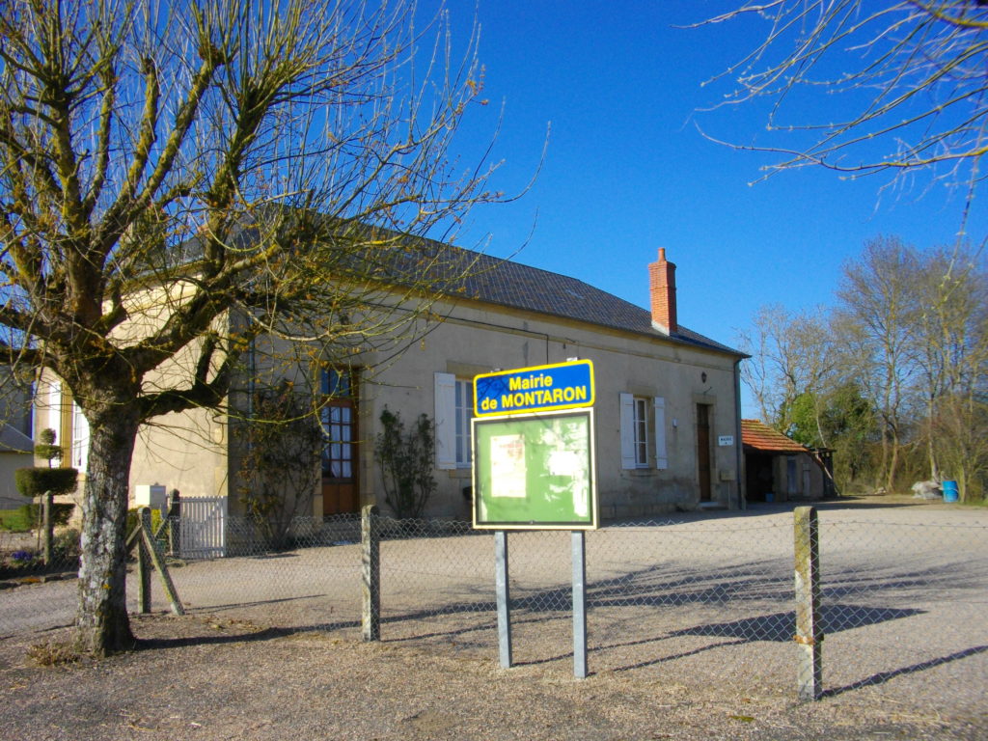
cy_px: 370
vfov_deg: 44.2
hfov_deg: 56.8
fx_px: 913
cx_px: 494
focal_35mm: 32
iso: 100
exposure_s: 1/400
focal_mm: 5.7
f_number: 5.5
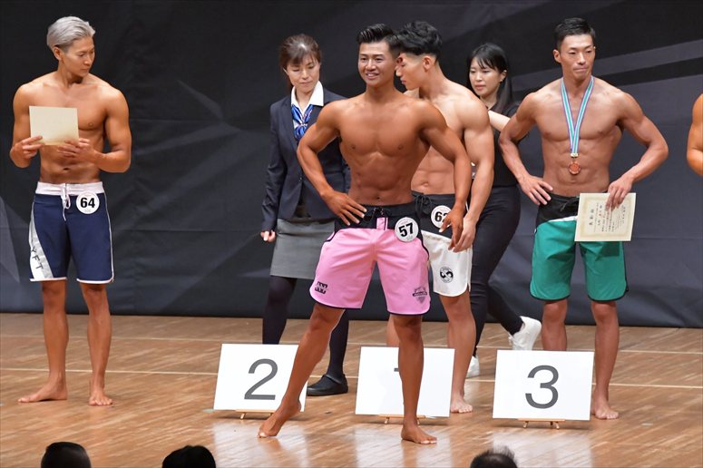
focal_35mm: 270
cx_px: 352
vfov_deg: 5.1
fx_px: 5270
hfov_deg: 7.6
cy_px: 234
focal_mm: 180
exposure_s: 1/400
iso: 8000
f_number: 5.6
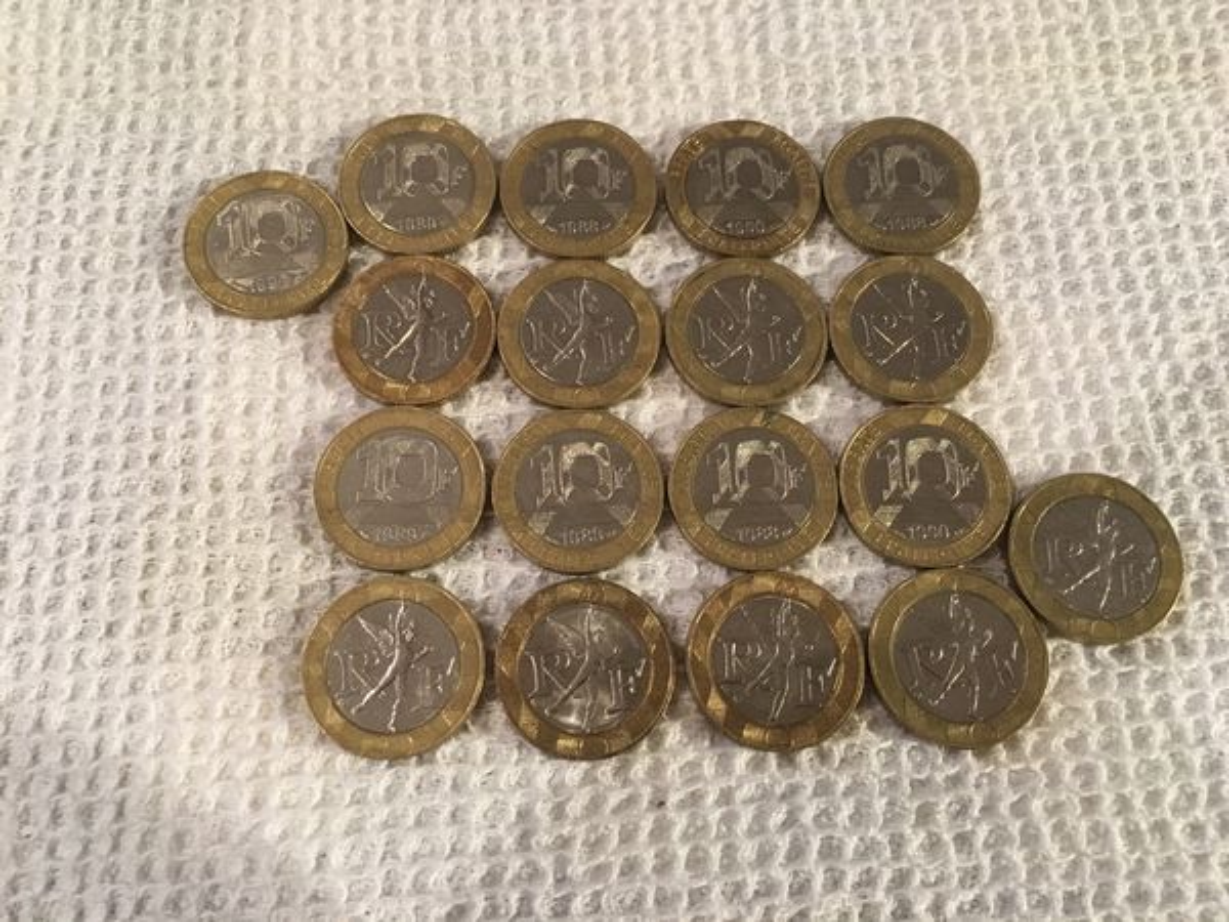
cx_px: 614
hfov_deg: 61.7
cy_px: 461
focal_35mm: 29
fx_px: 1030
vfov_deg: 48.2
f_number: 2.2
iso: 200
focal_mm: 4.15
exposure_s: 1/20
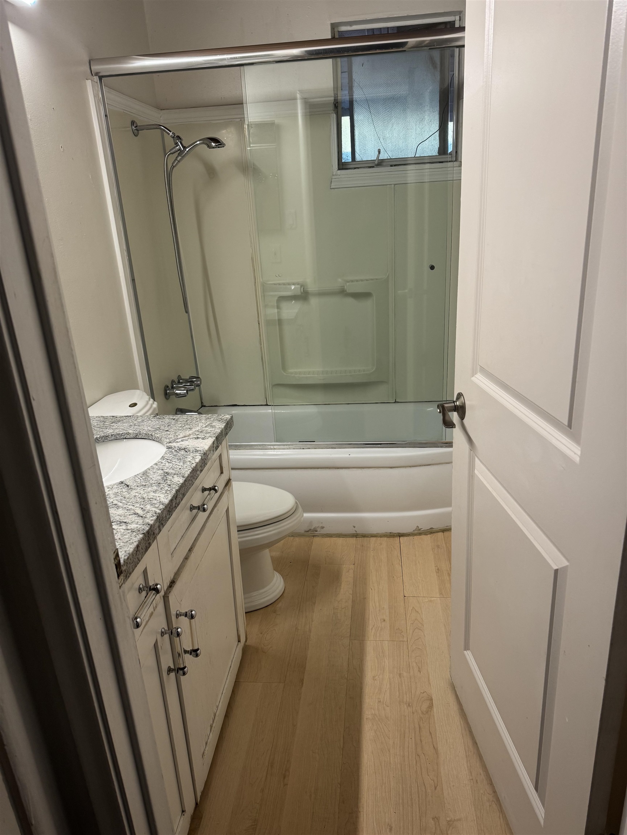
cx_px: 314
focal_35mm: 24
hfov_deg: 56.8
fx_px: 580
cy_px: 418
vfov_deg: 71.6
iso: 125
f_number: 1.78
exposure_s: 1/60
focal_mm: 6.76
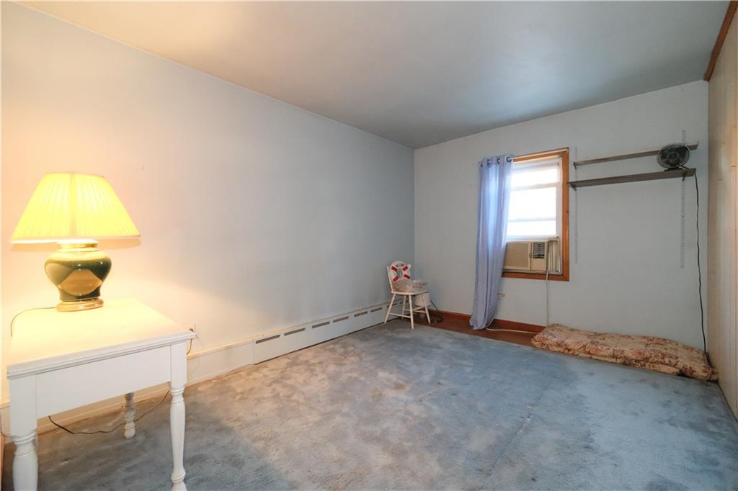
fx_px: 307
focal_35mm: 15
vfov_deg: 77.3
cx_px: 369
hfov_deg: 100.4
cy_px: 246
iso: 6400
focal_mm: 10
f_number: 4
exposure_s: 1/60
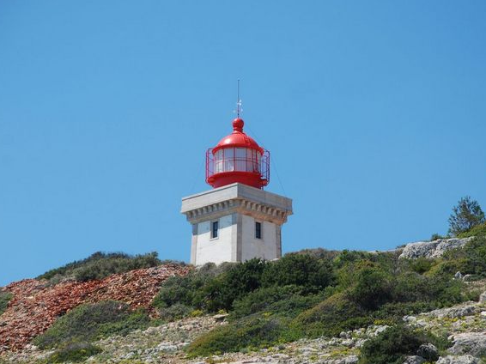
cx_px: 251
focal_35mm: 172
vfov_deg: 8.6
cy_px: 182
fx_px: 2407
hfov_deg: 11.5
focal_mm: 105
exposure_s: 1/500
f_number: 5.6
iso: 200
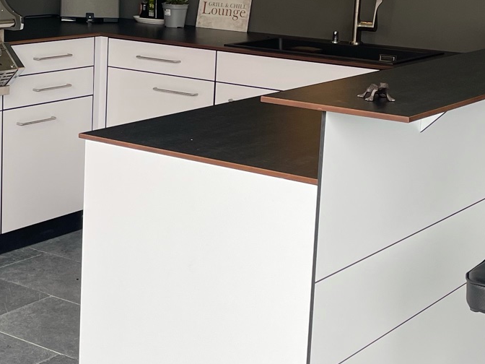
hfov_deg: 24.8
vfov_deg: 18.9
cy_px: 138
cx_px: 124
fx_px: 1093
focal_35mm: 78
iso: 32
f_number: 1.6
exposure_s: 1/125
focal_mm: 4.2
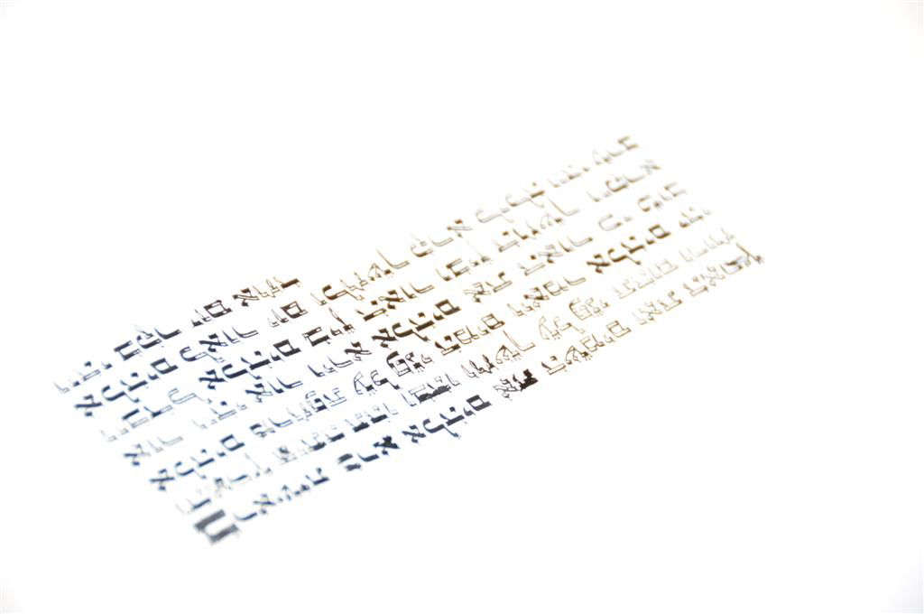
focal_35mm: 180
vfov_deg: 7.6
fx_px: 4614
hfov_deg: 11.4
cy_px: 307
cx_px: 462
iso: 720
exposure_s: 1/60
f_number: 5.3
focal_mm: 120
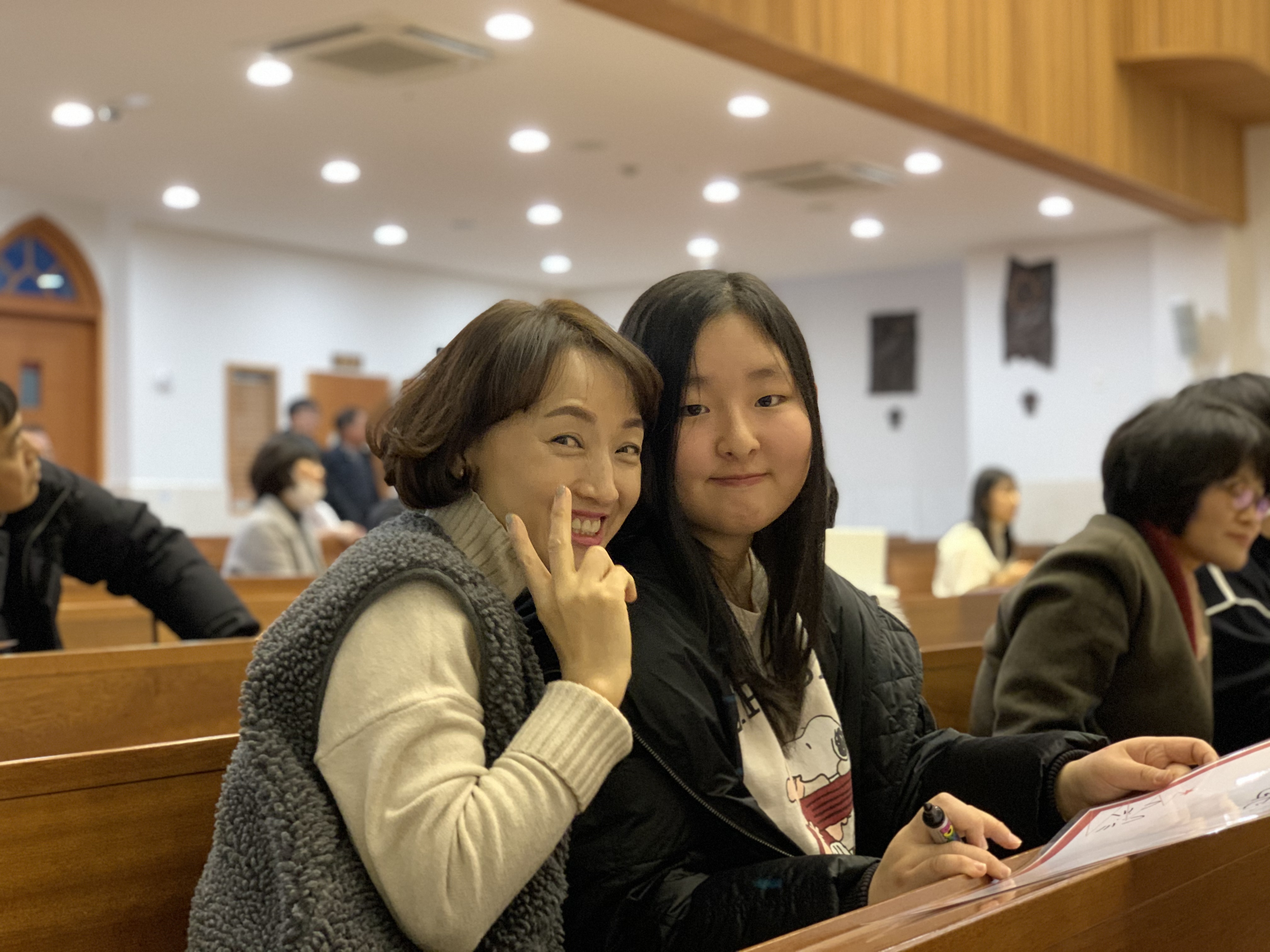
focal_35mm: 52
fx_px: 1908
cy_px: 476
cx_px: 635
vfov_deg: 28.0
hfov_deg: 36.8
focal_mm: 6
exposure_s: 1/40
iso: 320
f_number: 2.4
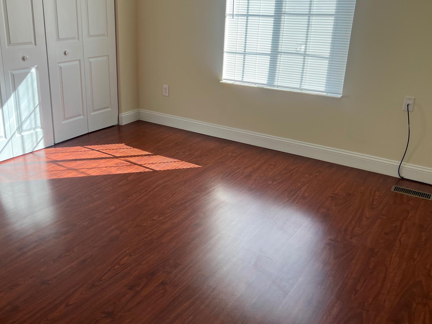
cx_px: 185
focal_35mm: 34
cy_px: 139
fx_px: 424
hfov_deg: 53.8
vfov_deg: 41.7
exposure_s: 1/247
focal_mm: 5.7
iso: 40
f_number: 1.5
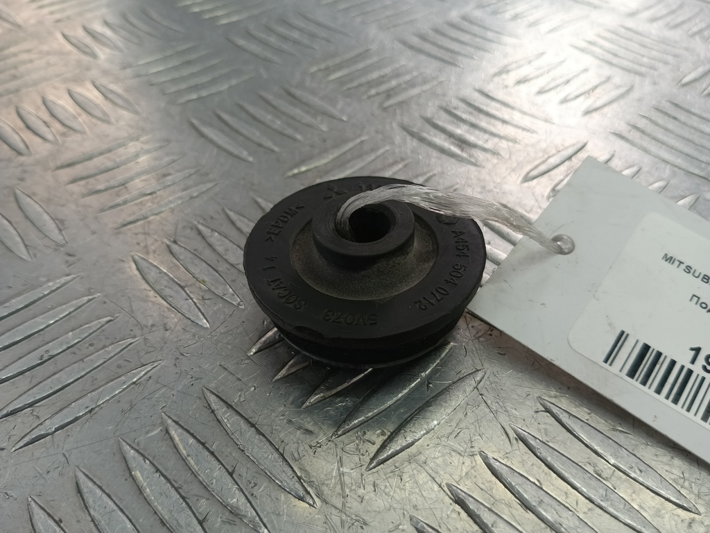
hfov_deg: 65.3
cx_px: 355
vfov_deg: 51.4
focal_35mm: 27
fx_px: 554
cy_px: 266
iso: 117
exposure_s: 1/100
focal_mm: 4.11
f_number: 1.6
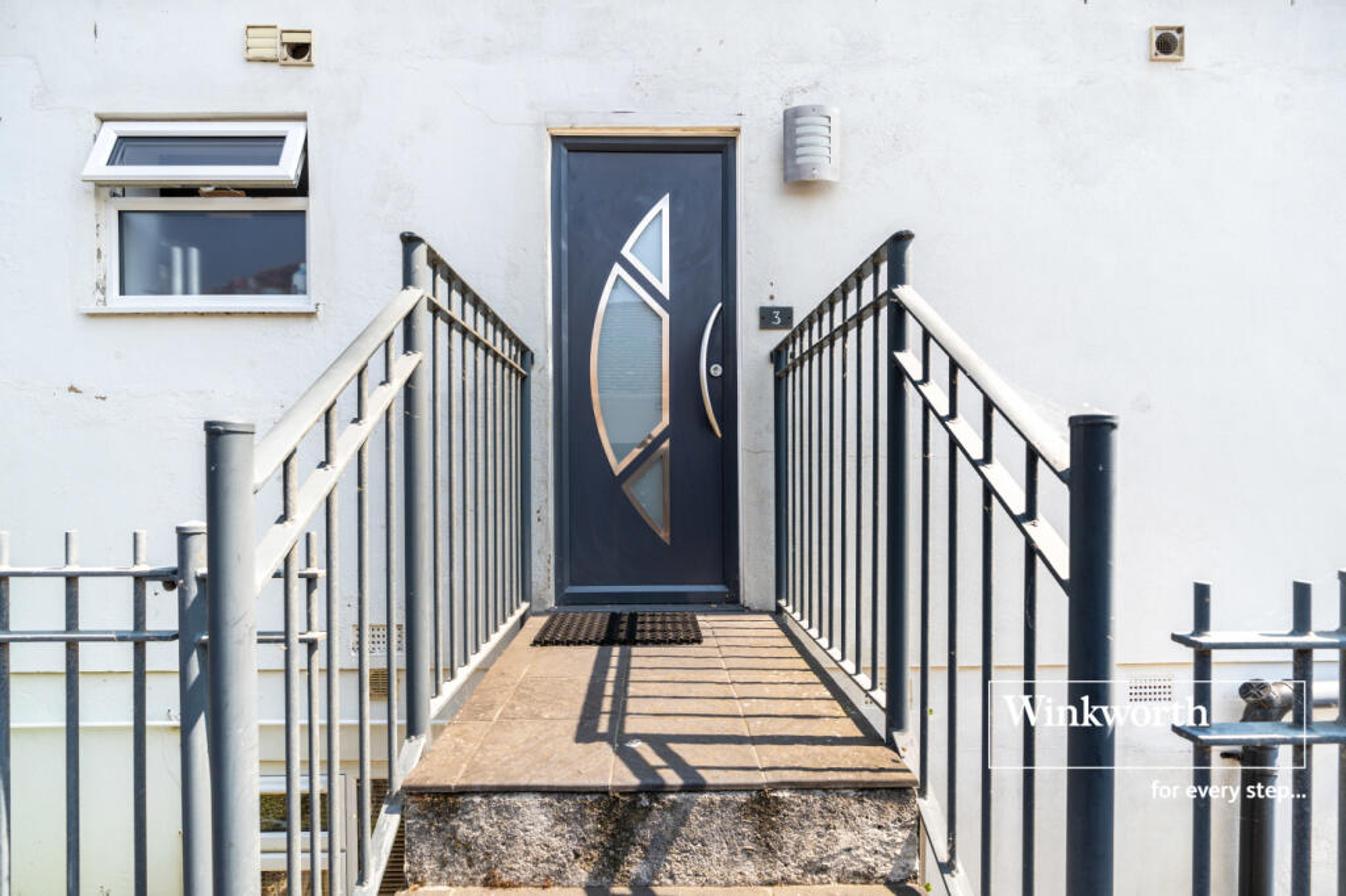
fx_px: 598
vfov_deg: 73.7
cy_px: 448
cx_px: 673
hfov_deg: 96.8
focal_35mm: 16
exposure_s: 1/160
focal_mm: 16
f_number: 8
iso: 100
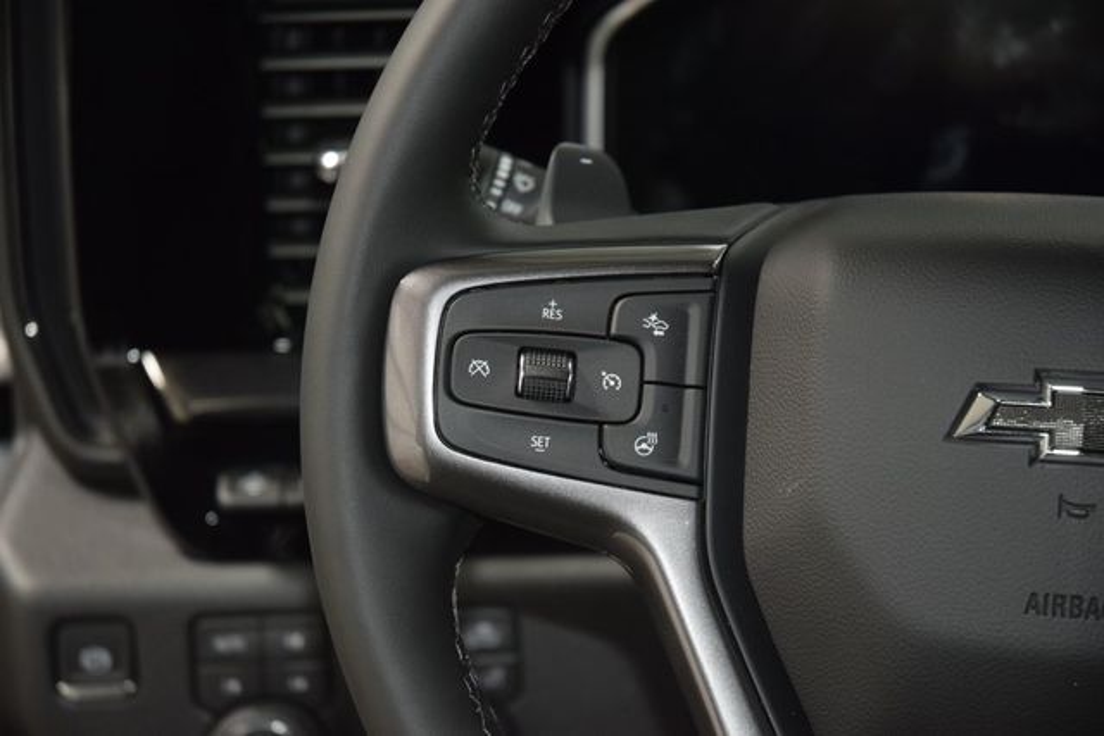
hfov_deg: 19.5
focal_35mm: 105
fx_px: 3221
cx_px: 552
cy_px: 368
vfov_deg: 13.0
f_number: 4.5
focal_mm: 70
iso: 1800
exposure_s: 1/40
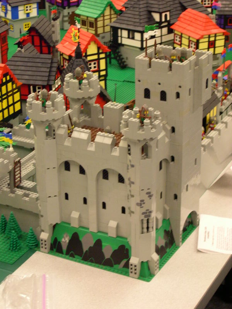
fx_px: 733
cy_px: 154
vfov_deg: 23.8
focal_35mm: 82
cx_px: 116
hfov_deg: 18.0
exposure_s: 1/8.9
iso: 400
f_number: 4.1
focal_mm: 17.4
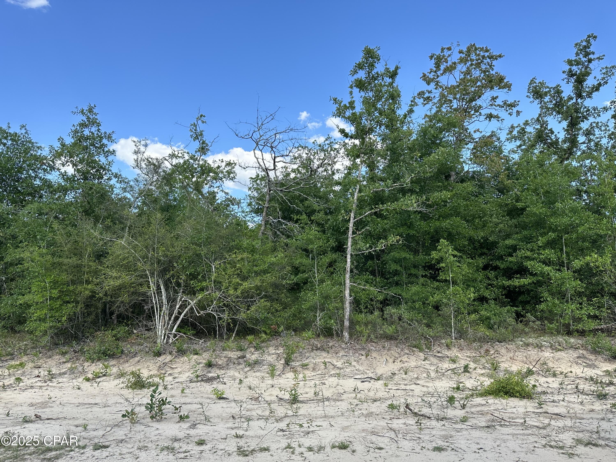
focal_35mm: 24
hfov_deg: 71.6
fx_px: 427
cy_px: 231
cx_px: 308
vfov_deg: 56.8
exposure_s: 1/1639
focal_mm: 6.86
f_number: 1.78
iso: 80
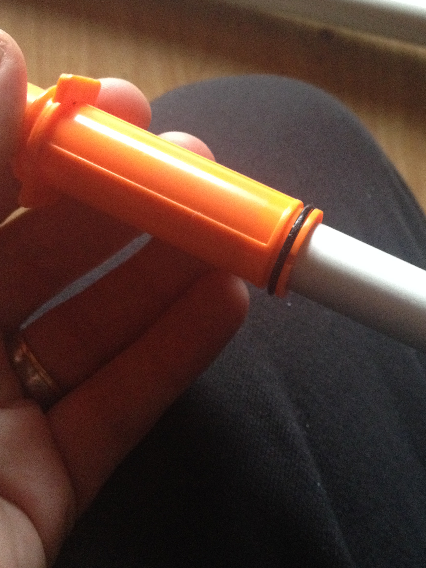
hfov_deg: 29.6
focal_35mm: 49
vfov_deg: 38.8
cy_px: 242
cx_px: 265
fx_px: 804
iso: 400
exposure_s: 1/20
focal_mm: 4.28
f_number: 2.4
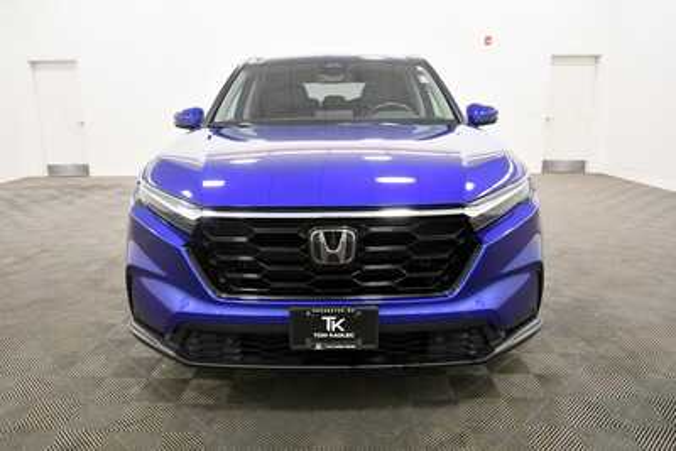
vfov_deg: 48.0
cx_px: 338
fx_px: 507
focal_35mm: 27
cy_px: 226
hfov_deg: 67.4
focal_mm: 18
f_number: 5.6
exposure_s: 1/125
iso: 1600
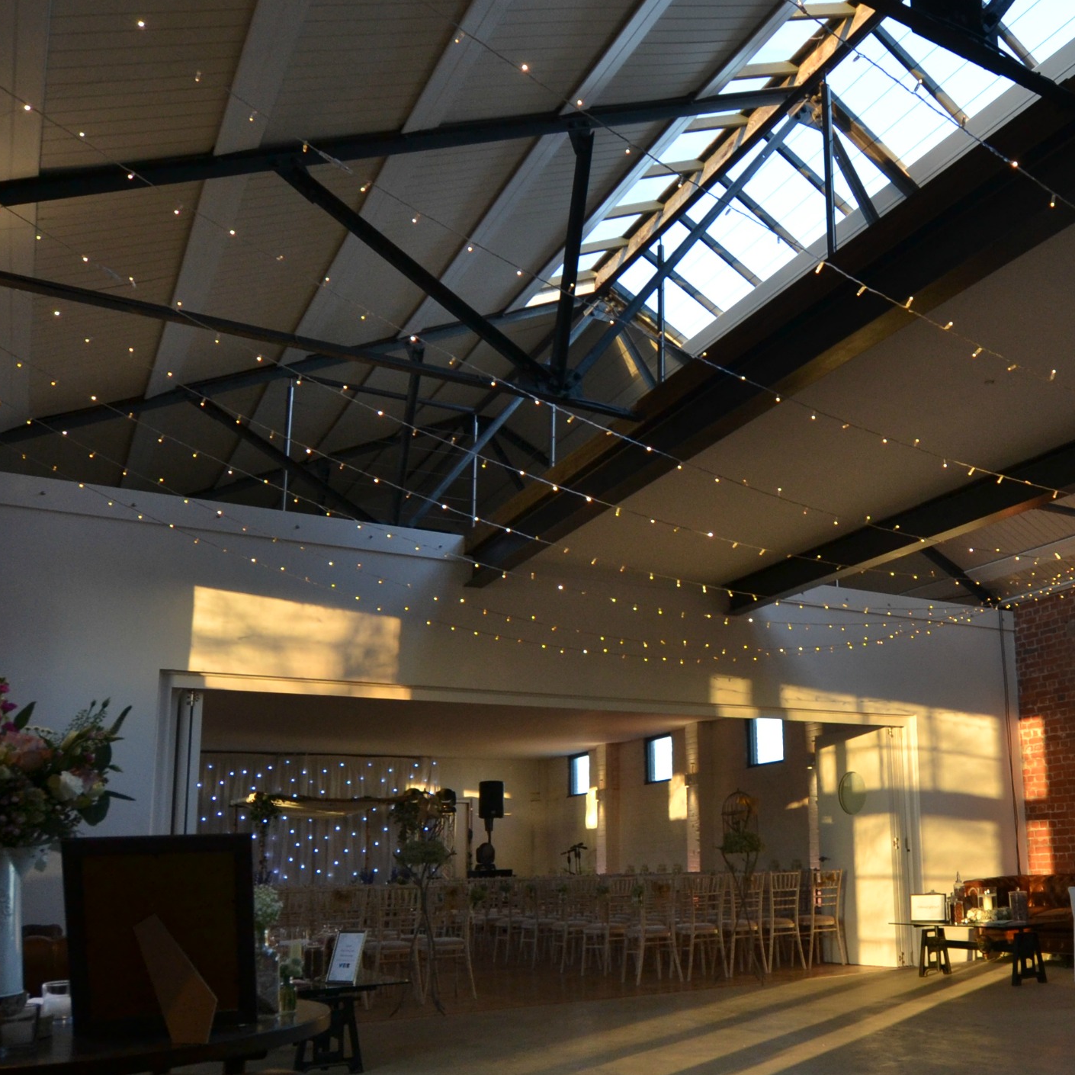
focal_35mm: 30
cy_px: 647
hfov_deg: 52.0
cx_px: 791
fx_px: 1054
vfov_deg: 53.6
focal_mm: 10
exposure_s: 1/100
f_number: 5
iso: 400
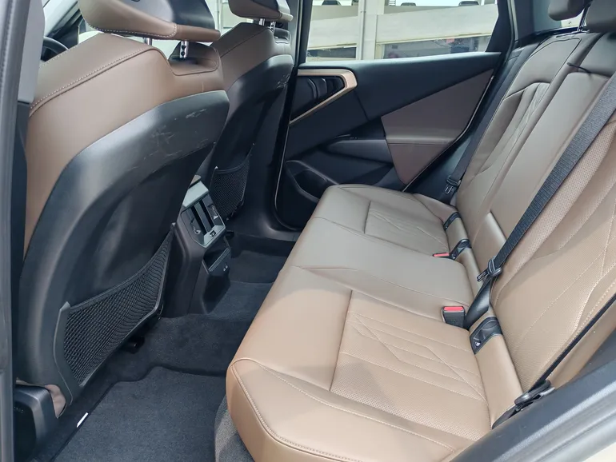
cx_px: 308
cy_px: 231
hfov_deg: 65.3
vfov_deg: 51.4
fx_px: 481
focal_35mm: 27
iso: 50
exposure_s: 1/140
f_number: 1.95
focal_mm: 5.52
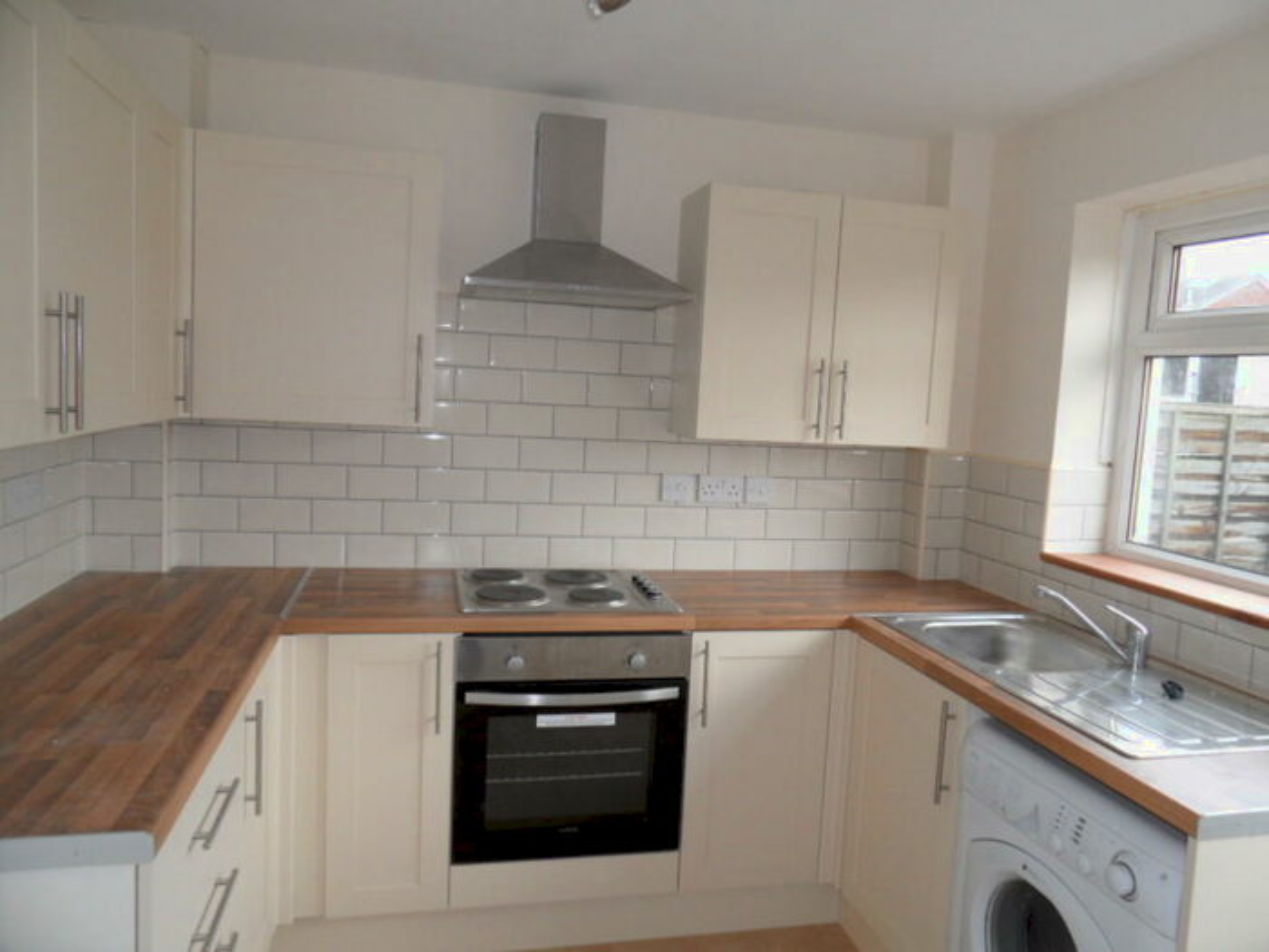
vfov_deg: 56.8
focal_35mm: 24
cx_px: 634
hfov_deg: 71.6
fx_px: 880
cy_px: 476
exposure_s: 1/30
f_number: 3.2
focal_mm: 3.9
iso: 100
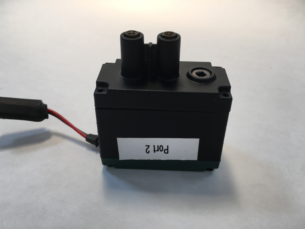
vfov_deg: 48.2
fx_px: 256
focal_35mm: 29
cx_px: 152
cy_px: 114
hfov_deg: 61.7
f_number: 2.2
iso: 40
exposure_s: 1/120
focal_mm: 4.15
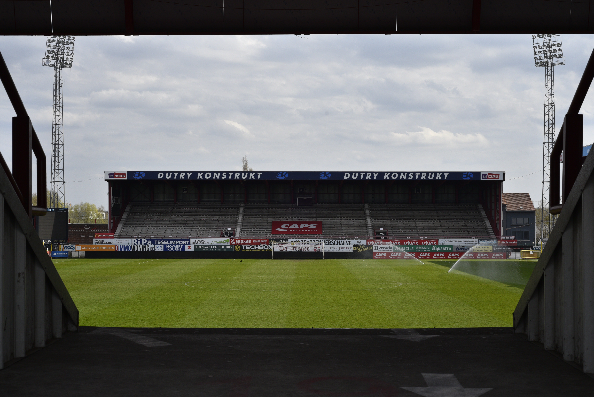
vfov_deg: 27.0
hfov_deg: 39.6
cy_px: 198
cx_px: 297
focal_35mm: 50
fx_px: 825
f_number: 10
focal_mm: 50
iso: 250
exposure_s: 1/400
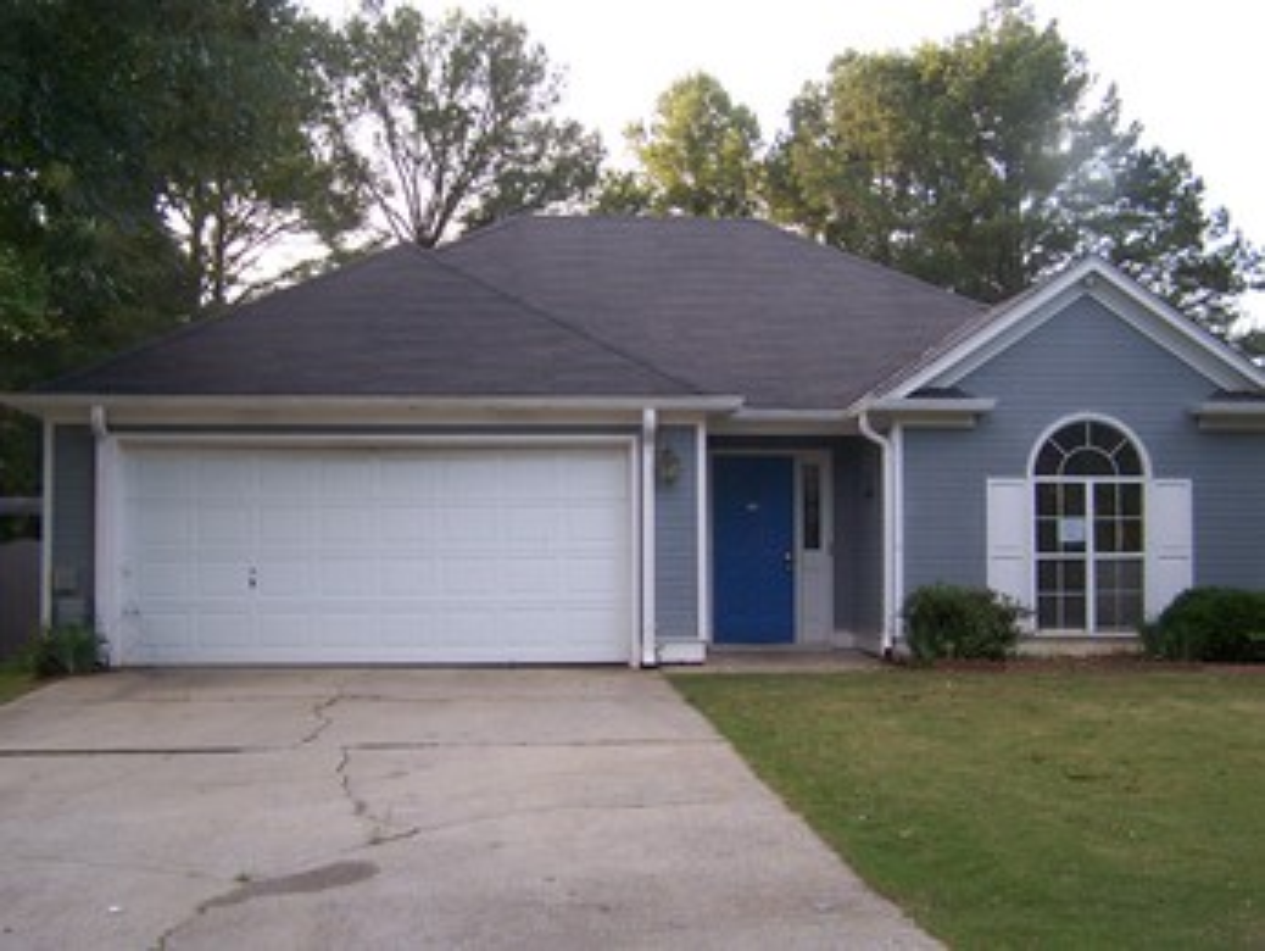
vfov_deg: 37.8
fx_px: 1390
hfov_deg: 48.9
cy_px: 476
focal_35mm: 38
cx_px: 632
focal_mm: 6.3
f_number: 2.8
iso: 140
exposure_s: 1/250
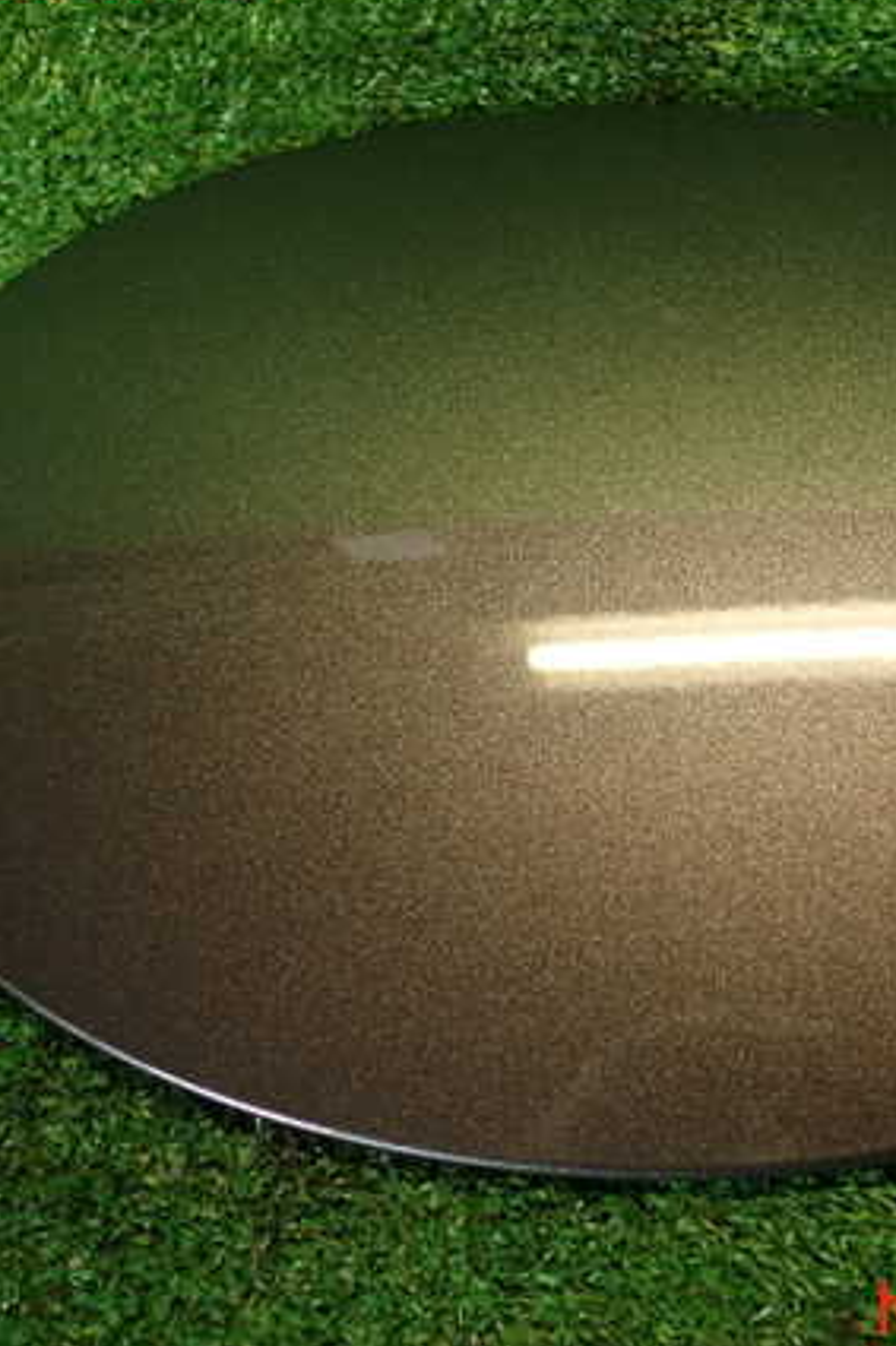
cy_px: 640
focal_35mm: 47
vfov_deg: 41.9
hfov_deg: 28.3
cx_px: 643
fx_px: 1756
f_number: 2.4
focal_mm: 5.79
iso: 200
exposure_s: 1/50
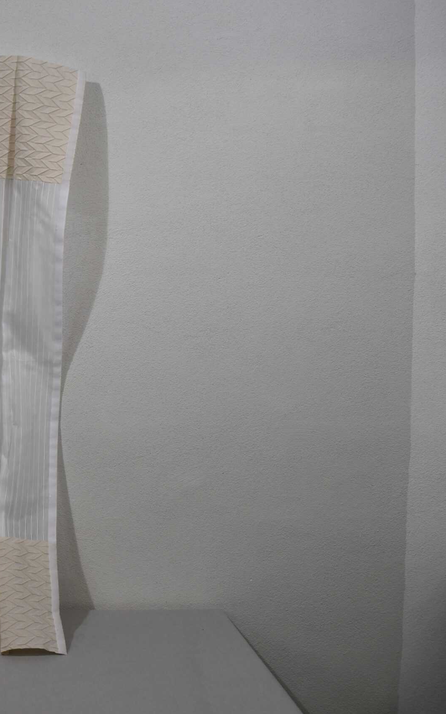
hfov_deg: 25.9
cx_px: -45
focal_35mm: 46
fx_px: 894
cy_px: 358
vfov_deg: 43.5
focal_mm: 20
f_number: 5.6
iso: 250
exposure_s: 1/125
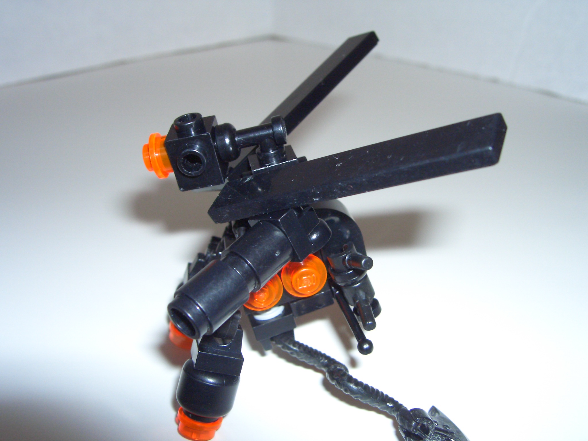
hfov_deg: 47.9
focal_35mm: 39
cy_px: 220
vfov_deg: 36.8
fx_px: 662
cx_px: 294
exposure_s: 1/60
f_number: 4.8
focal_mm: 8
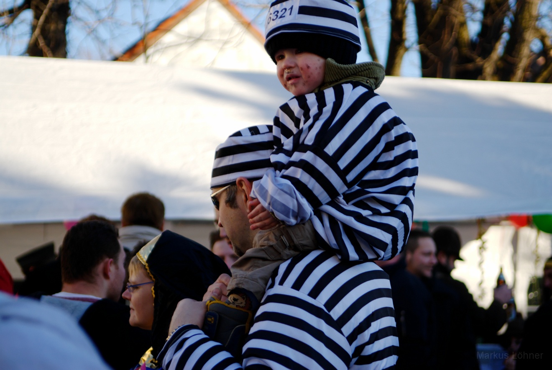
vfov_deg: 16.6
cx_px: 276
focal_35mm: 82
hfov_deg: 24.6
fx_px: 1267
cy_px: 185
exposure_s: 1/640
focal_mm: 55
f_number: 2.8
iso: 100
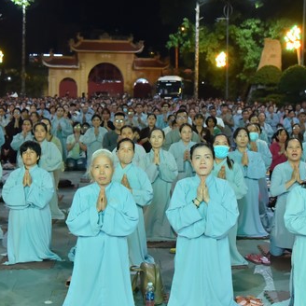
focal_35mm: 64
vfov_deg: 26.9
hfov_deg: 26.9
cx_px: 144
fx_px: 640
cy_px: 135
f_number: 4.5
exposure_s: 1/125
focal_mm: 38
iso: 2000
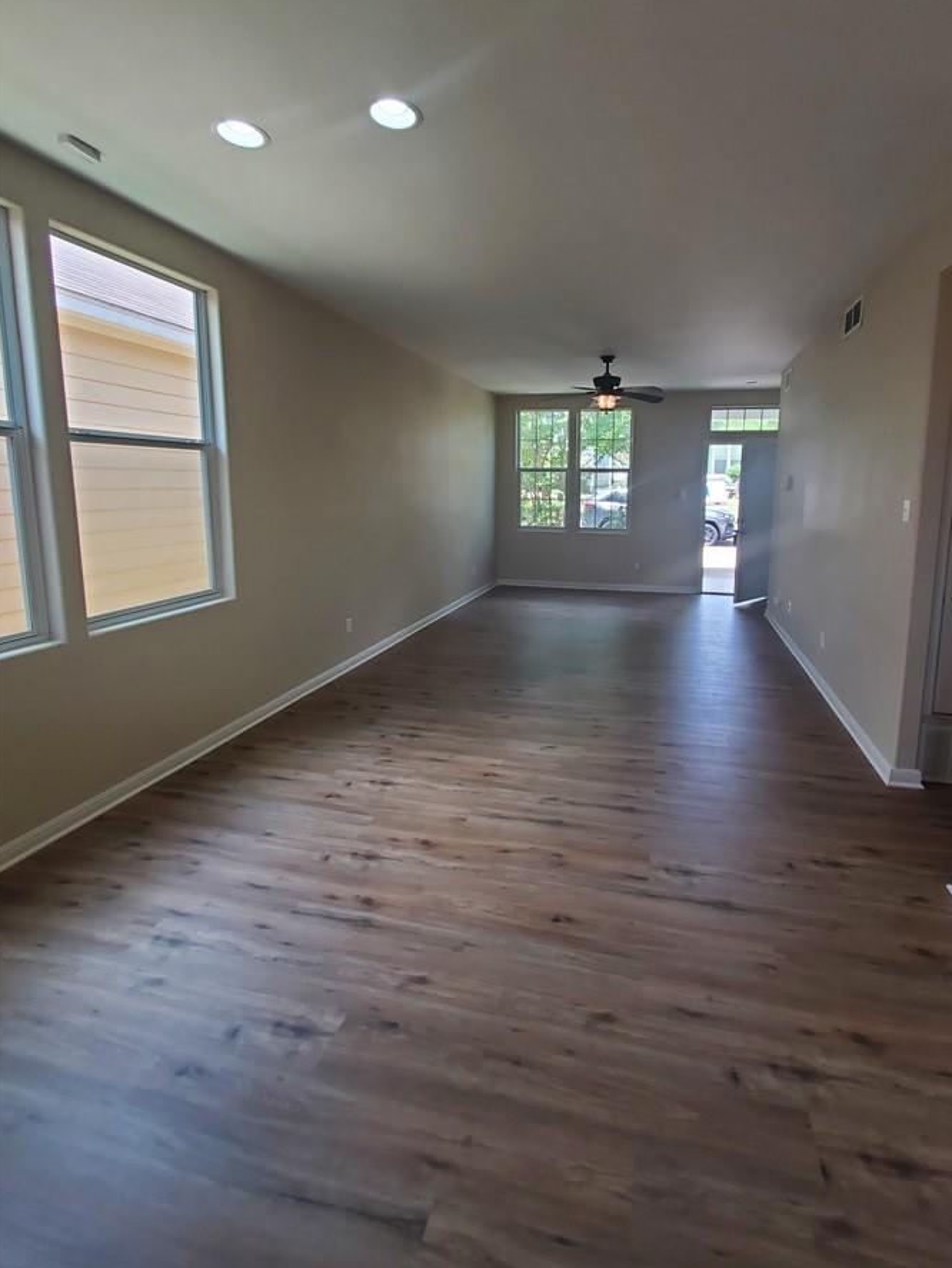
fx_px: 550
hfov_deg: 81.3
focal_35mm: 15
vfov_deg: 97.7
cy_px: 563
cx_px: 540
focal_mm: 1.8
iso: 80
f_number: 2.2
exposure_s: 1/60
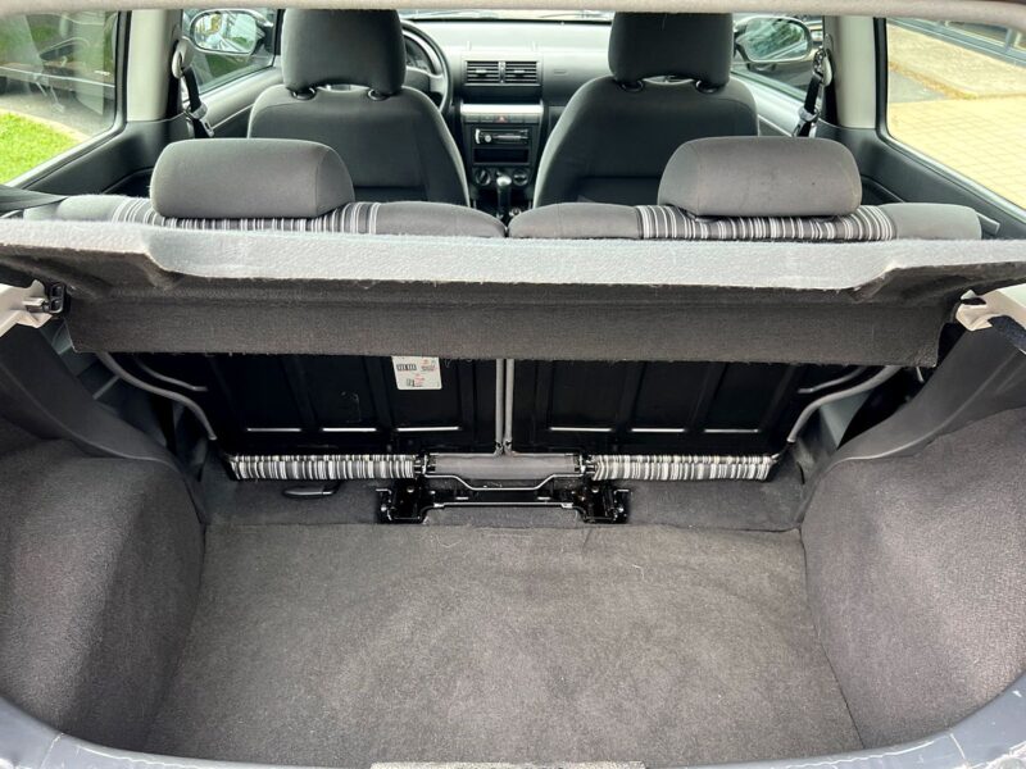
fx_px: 771
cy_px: 384
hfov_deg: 67.3
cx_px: 513
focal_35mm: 26
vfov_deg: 53.1
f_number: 1.5
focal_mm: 5.7
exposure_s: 1/121
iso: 100
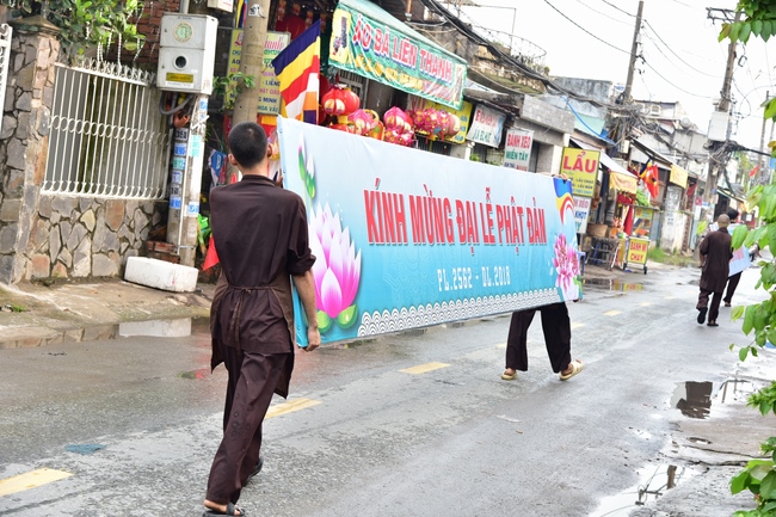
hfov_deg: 32.4
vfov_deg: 21.9
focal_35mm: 62
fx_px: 1336
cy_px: 258
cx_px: 388
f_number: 5.6
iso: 250
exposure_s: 1/160
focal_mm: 62
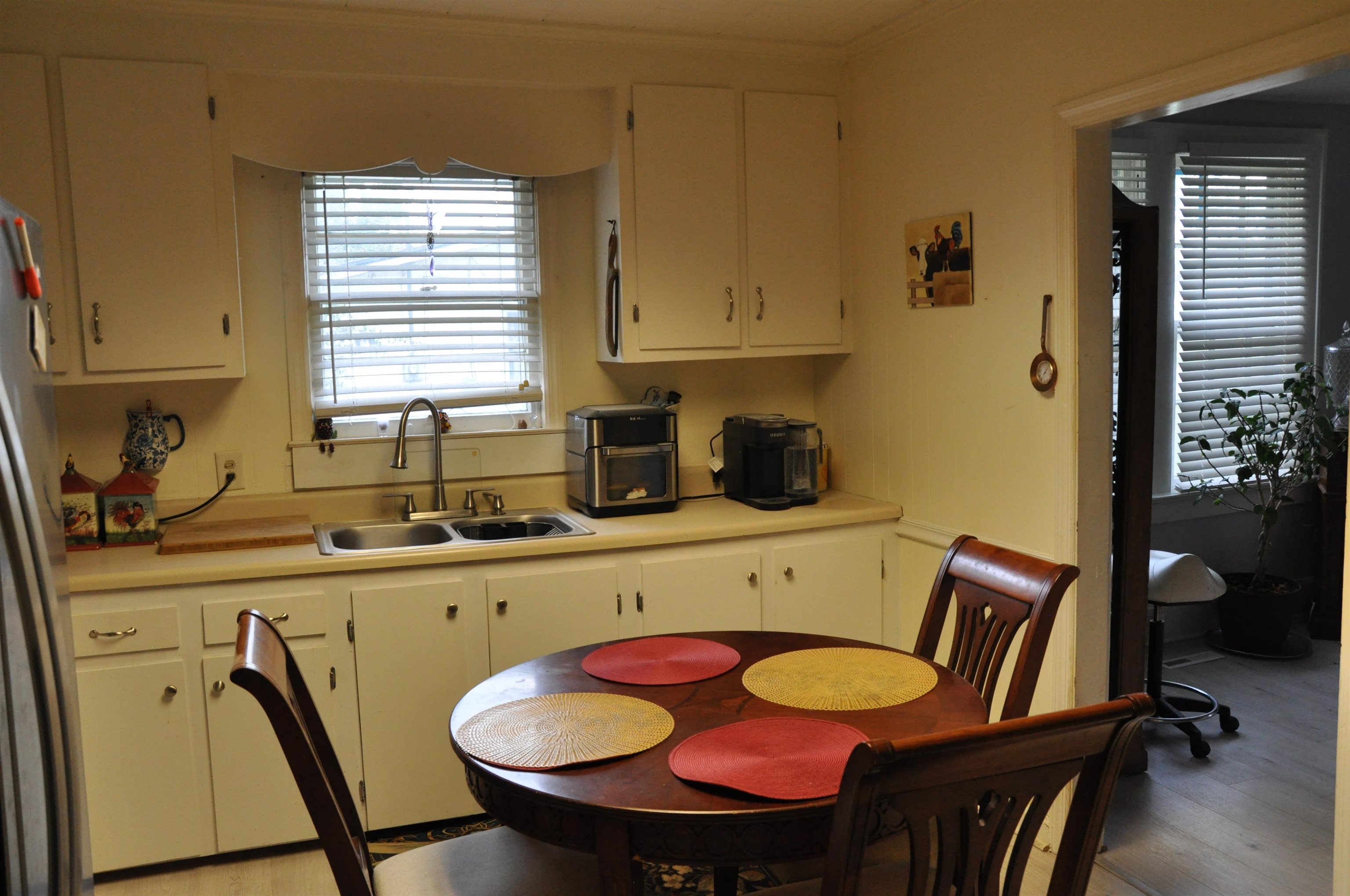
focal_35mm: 27
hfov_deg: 67.4
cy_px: 448
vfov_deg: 47.8
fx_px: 1011
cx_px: 675
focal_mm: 18
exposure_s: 1/50
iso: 1000
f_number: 7.1
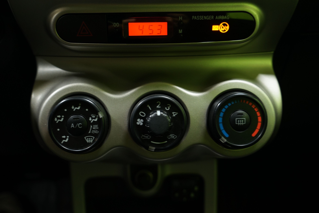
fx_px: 284
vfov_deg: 41.1
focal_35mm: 32
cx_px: 160
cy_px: 106
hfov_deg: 58.7
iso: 800
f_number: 4.5
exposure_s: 1/20
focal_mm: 32
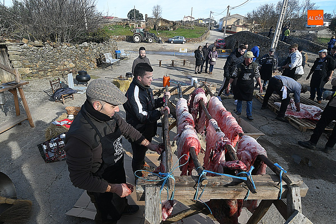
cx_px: 168
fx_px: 168
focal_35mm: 18
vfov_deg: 67.3
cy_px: 112
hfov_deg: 90.0
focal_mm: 12
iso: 200
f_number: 10
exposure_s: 1/160
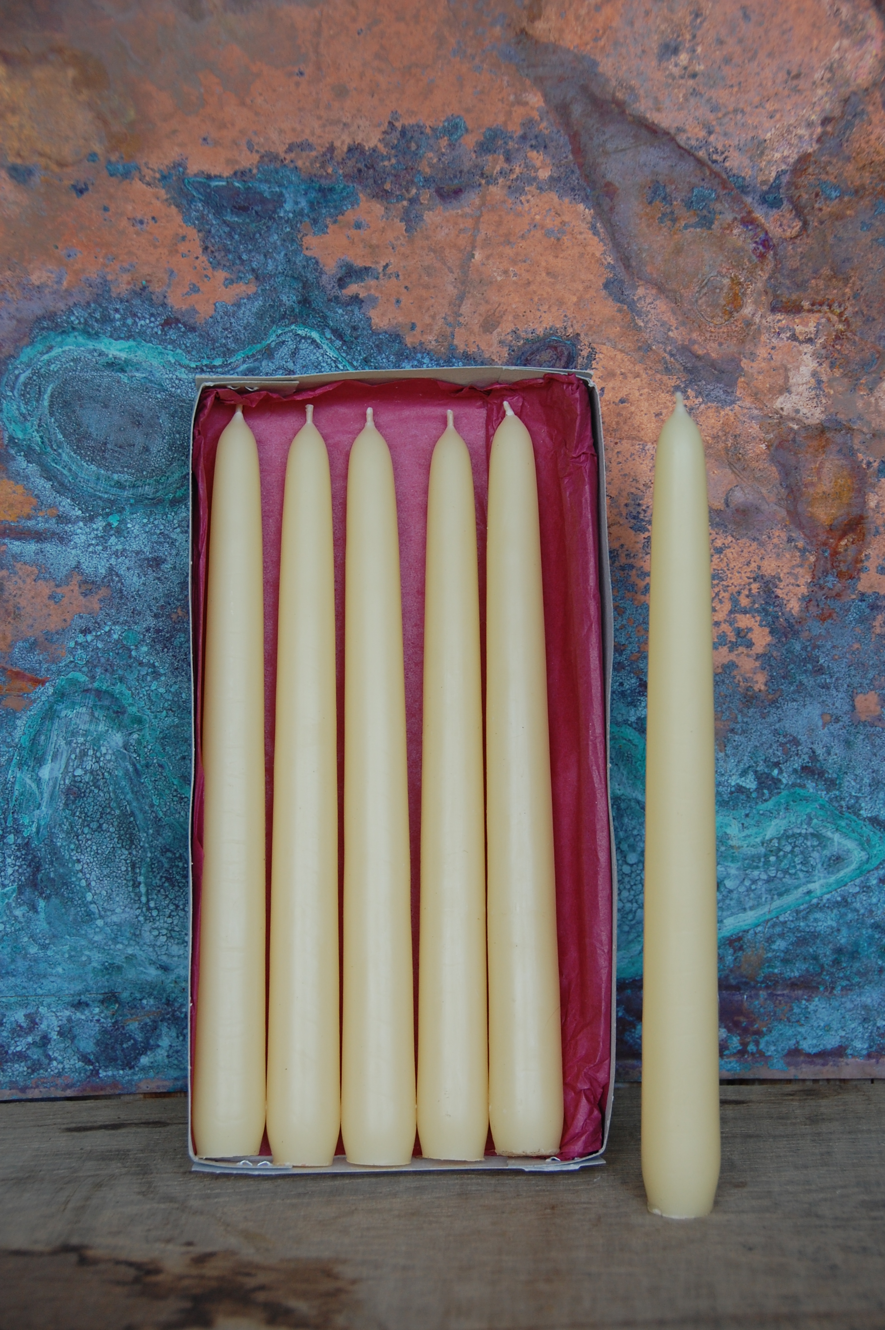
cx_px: 442
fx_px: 3048
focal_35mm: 82
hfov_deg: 16.5
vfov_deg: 24.6
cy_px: 665
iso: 320
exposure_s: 1/125
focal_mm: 55
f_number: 5.6
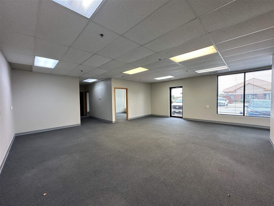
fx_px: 111
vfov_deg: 85.7
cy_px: 103
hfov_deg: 102.1
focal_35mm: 14
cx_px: 137
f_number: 2.2
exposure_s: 1/120
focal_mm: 2.22
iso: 200
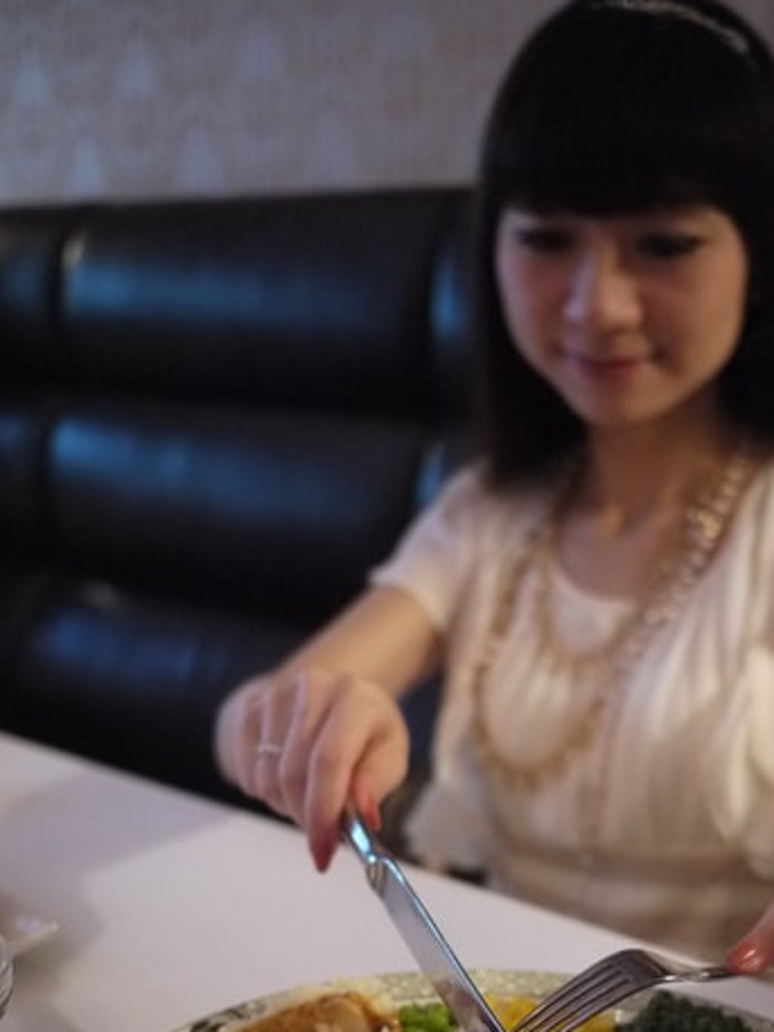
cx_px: 503
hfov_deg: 26.0
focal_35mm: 56
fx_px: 1669
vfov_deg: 33.9
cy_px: 716
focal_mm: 20
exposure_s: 1/30
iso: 800
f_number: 1.7
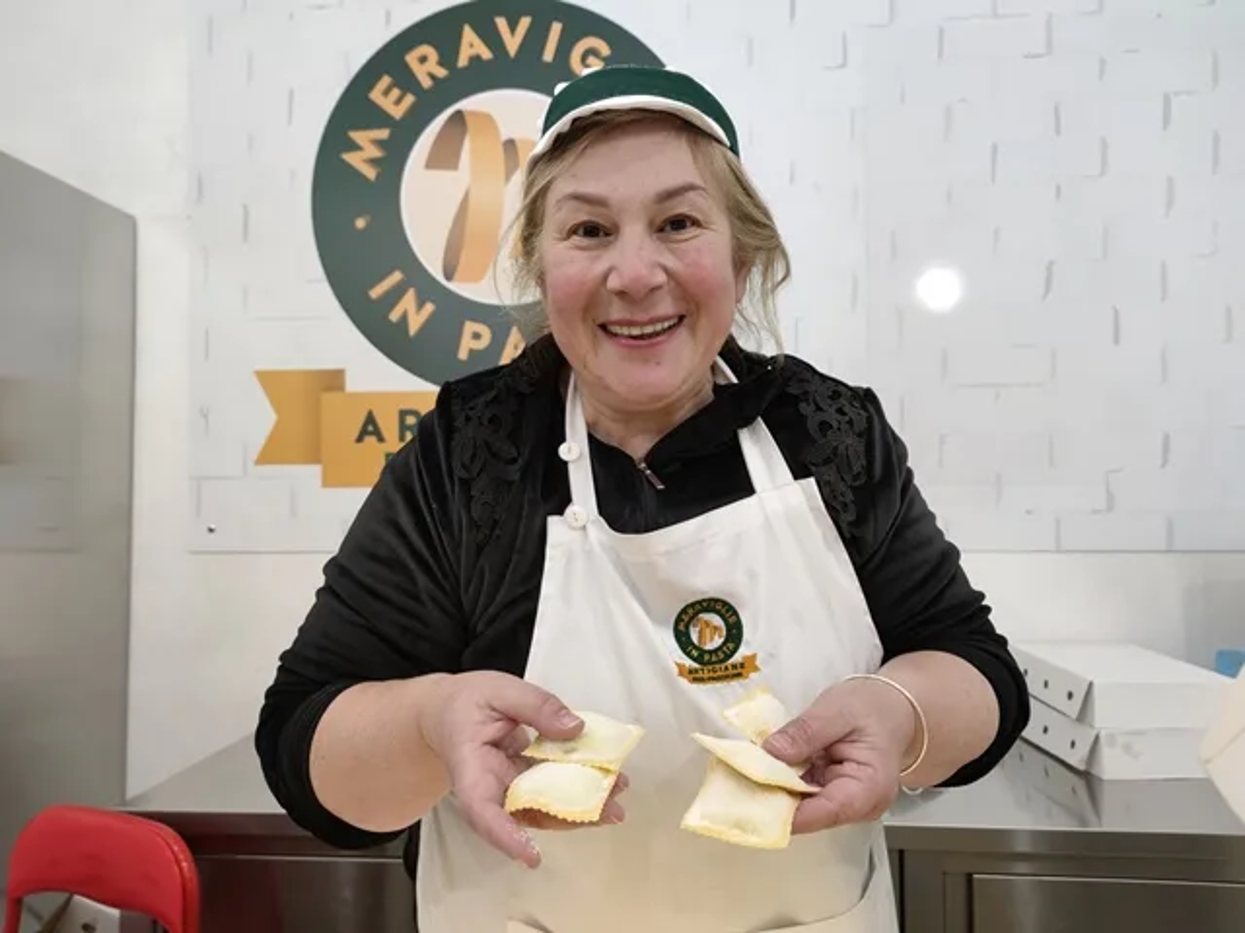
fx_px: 863
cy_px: 466
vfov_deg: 56.8
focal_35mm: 24
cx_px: 622
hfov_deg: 71.6
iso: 184
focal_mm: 6.72
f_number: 1.69
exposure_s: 1/100
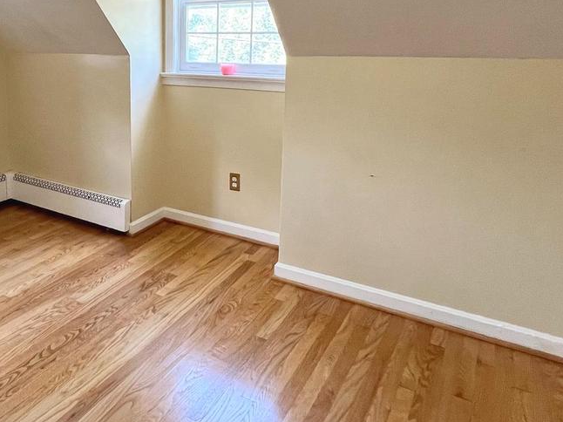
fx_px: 471
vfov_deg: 46.9
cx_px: 125
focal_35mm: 29
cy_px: 119
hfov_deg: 57.7
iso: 250
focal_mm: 1.57
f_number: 1.8
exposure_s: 1/120
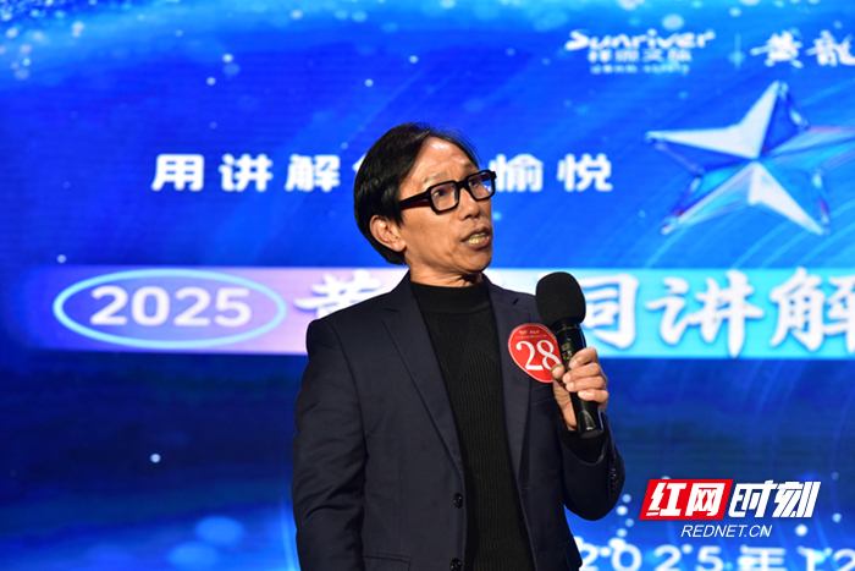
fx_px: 2185
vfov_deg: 14.9
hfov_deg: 22.1
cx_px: 428
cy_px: 286
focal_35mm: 92
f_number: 5.6
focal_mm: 92
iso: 2200
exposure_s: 1/125
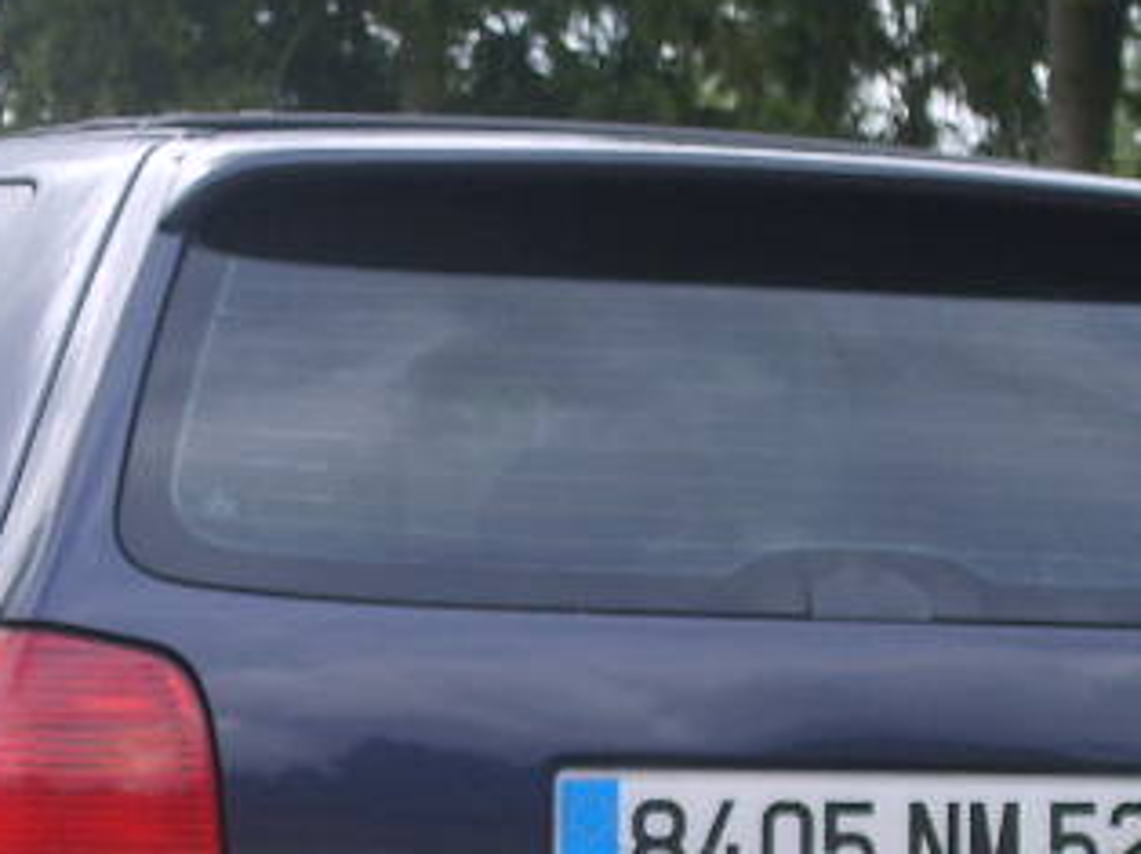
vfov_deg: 7.4
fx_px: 6554
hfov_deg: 9.9
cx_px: 472
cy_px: 883
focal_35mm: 199
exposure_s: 1/350
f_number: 3.6
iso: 50
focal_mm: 10.3
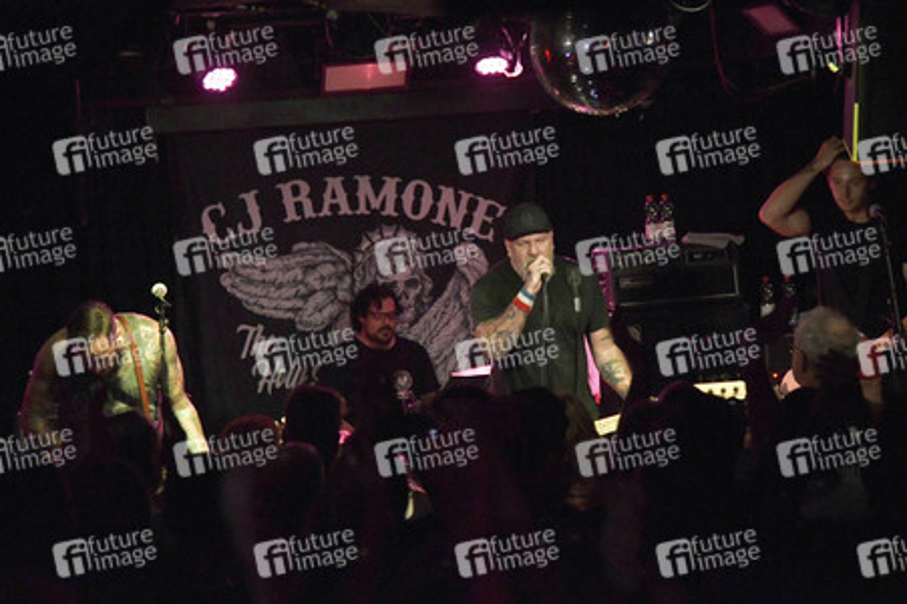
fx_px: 2467
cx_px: 454
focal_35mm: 98
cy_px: 302
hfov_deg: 20.8
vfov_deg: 13.9
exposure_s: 1/160
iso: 6400
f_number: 4
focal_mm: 98
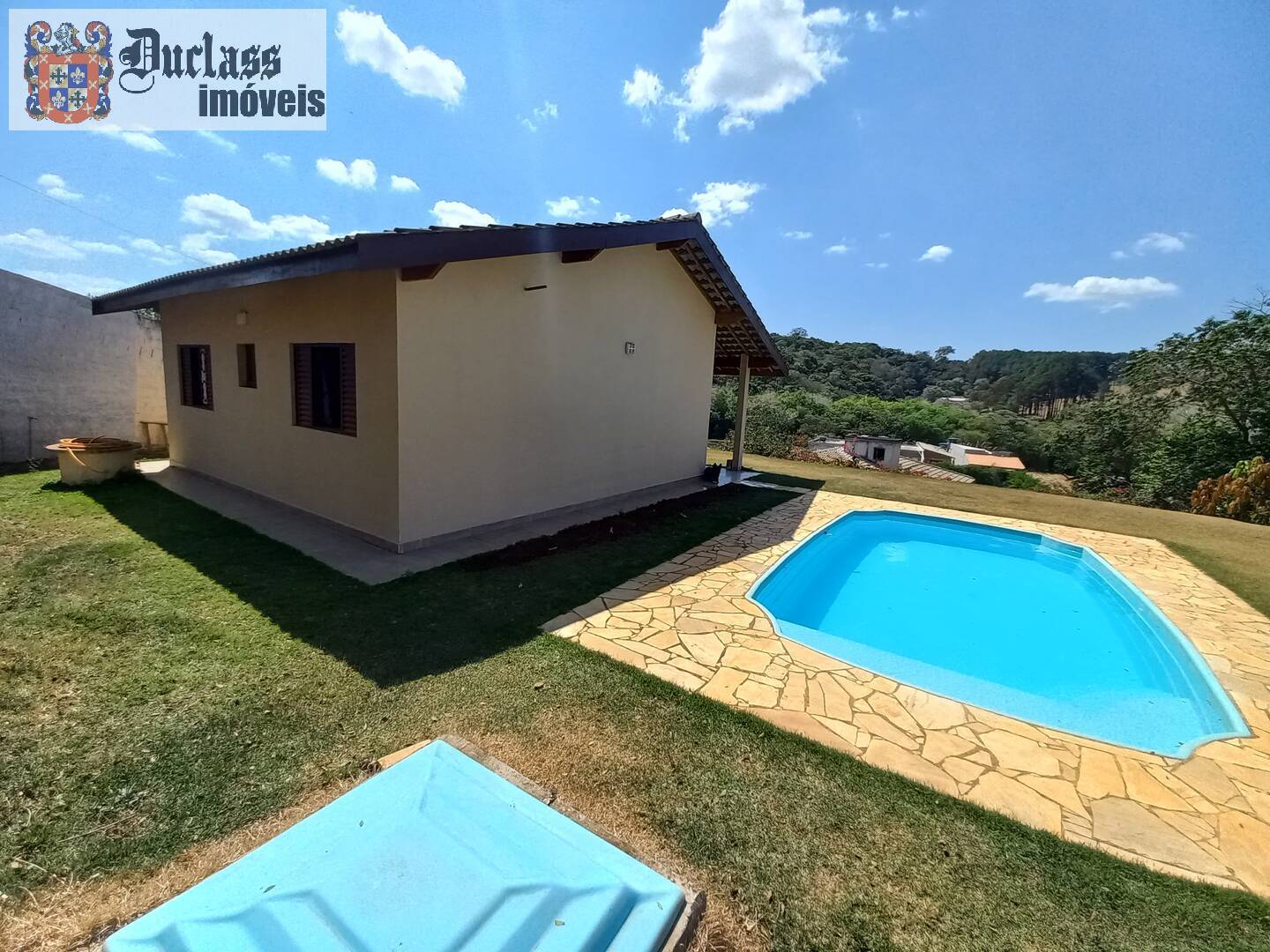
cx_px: 635
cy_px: 476
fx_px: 477
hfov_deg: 106.2
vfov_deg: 89.9
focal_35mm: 13
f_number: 2.2
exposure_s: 1/1513
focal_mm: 1.42
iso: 40
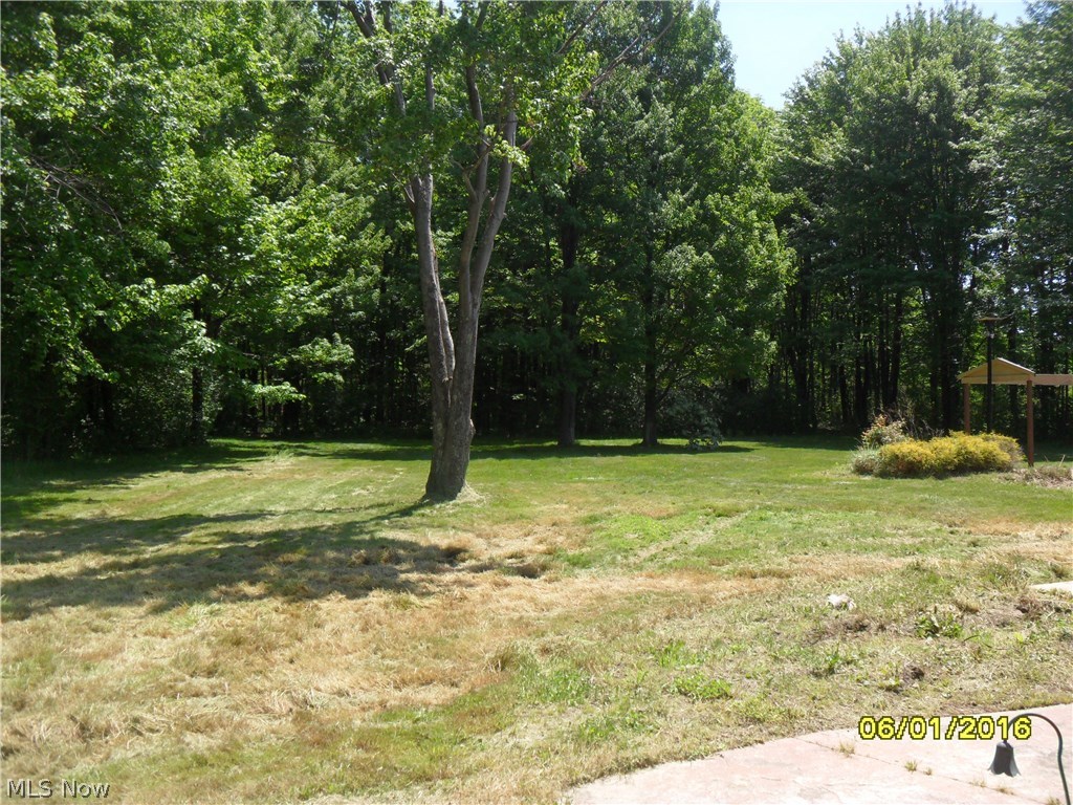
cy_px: 402
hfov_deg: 52.6
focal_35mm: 35
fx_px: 1085
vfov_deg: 40.7
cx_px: 536
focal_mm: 6.3
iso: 80
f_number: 3
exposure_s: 1/750
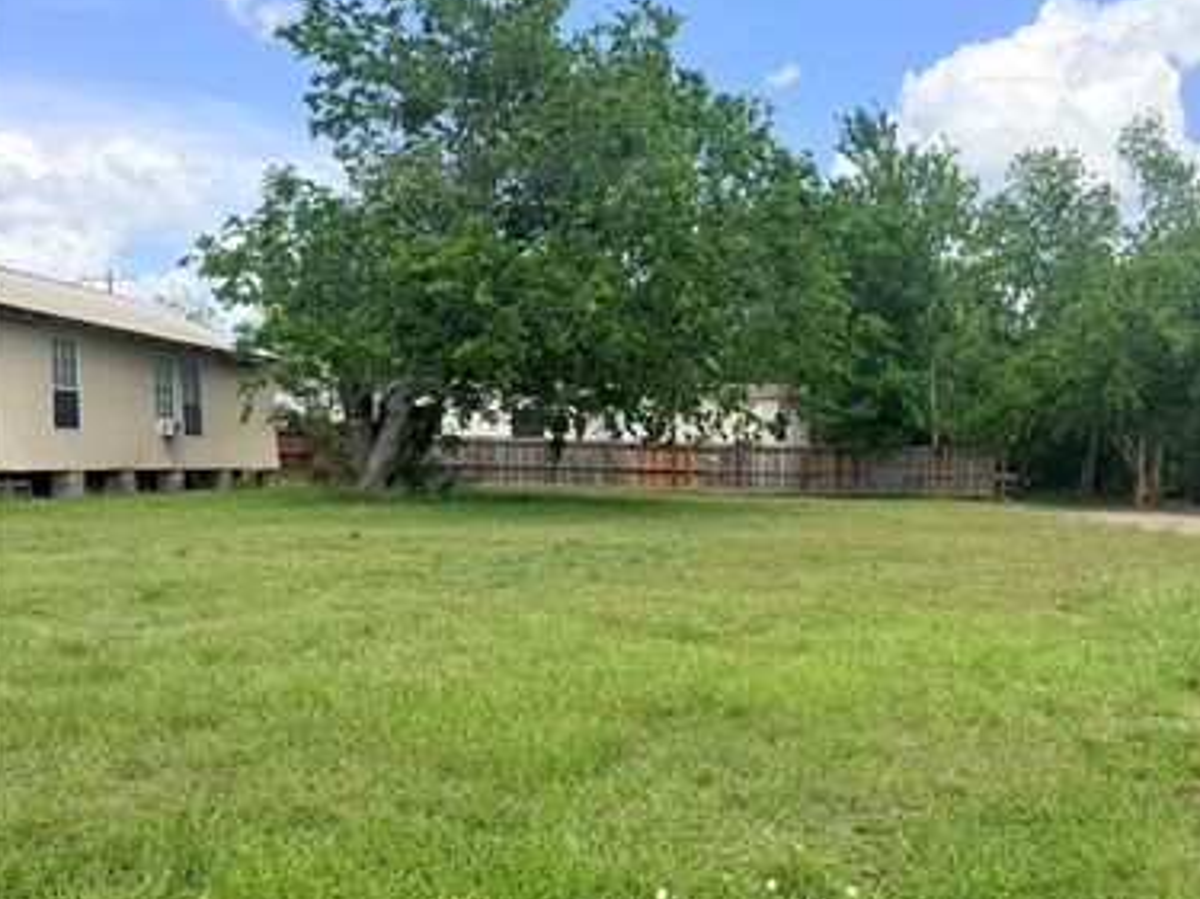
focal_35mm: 32
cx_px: 781
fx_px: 1109
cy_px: 549
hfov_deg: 55.9
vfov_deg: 43.9
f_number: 1.78
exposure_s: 1/2801
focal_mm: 6.76
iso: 100
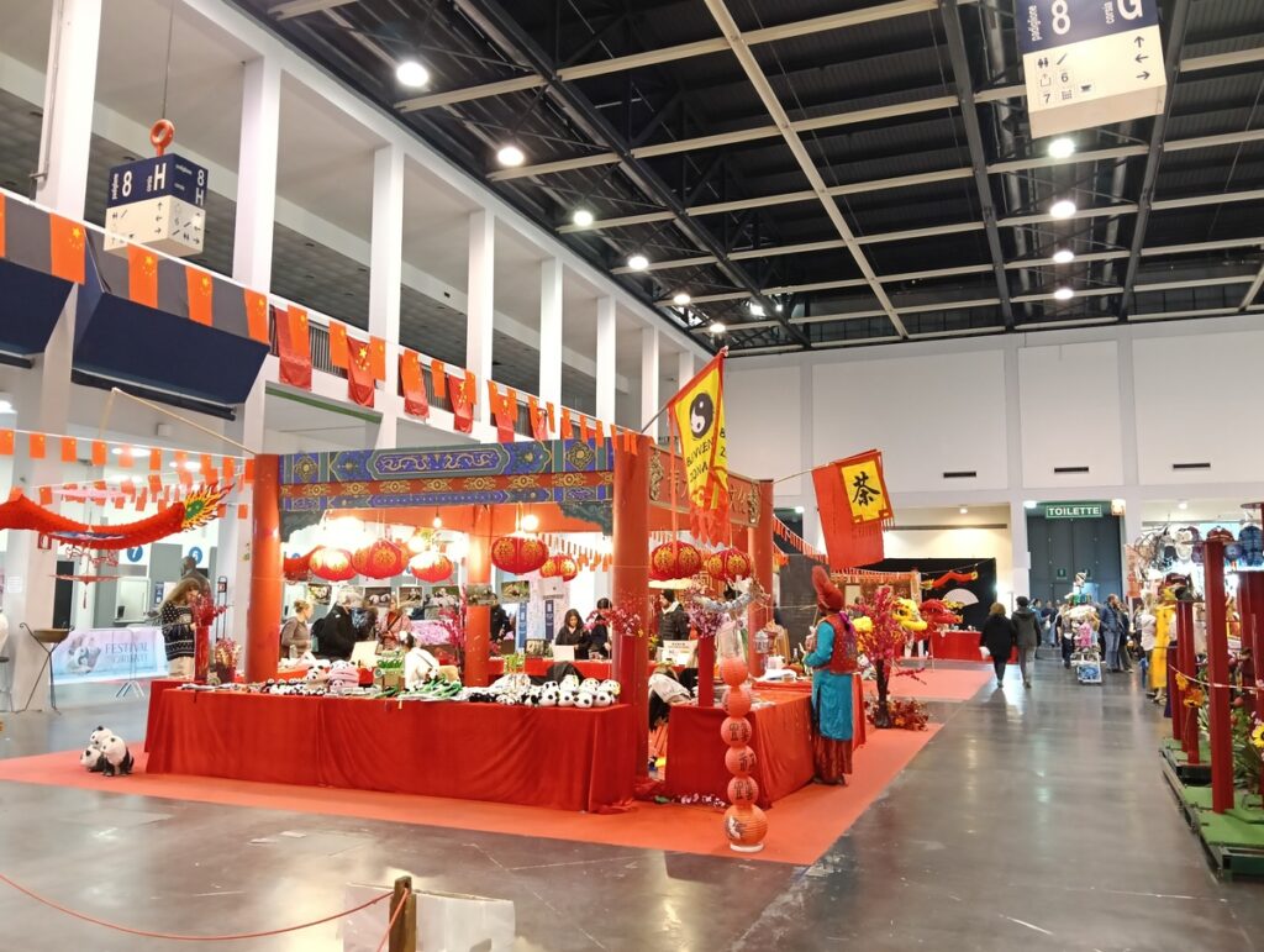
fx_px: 987
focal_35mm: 27
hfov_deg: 65.2
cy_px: 476
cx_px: 632
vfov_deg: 51.5
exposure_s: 1/25
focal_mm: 3.98
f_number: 1.8
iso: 1000
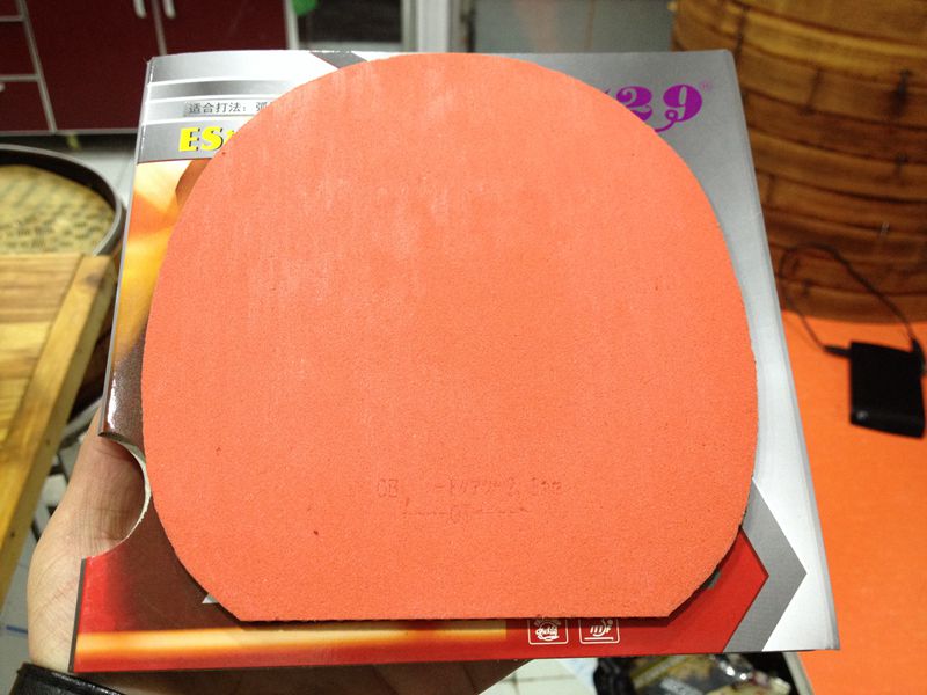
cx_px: 464
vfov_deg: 40.7
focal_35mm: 35
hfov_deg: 52.6
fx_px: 937
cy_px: 348
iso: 160
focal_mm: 4.28
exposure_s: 1/20
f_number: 2.4
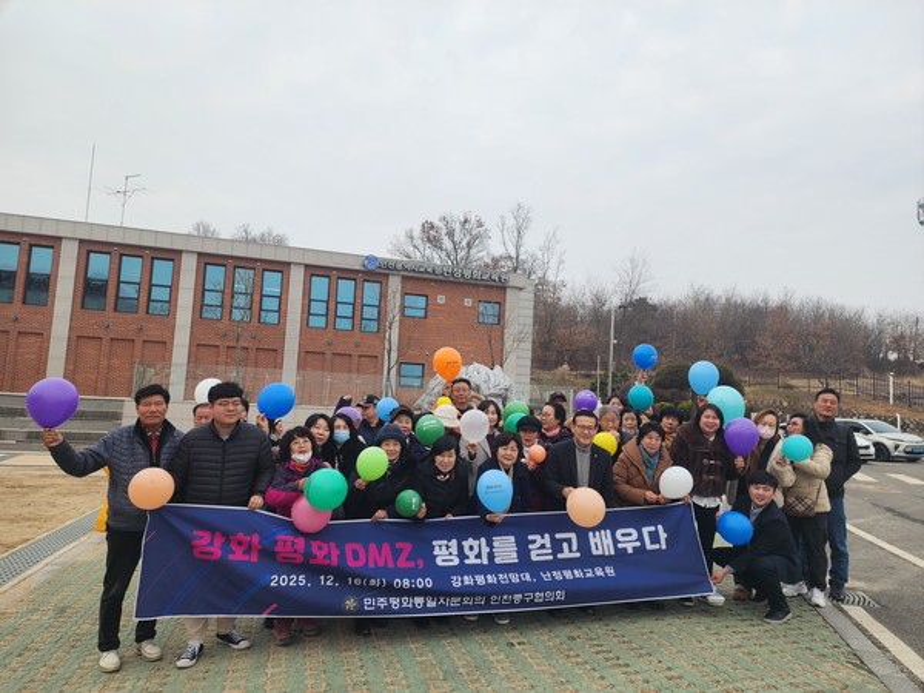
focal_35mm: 23
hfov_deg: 73.9
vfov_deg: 58.9
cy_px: 346
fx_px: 614
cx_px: 462
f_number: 1.8
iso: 12
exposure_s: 1/278
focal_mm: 6.4
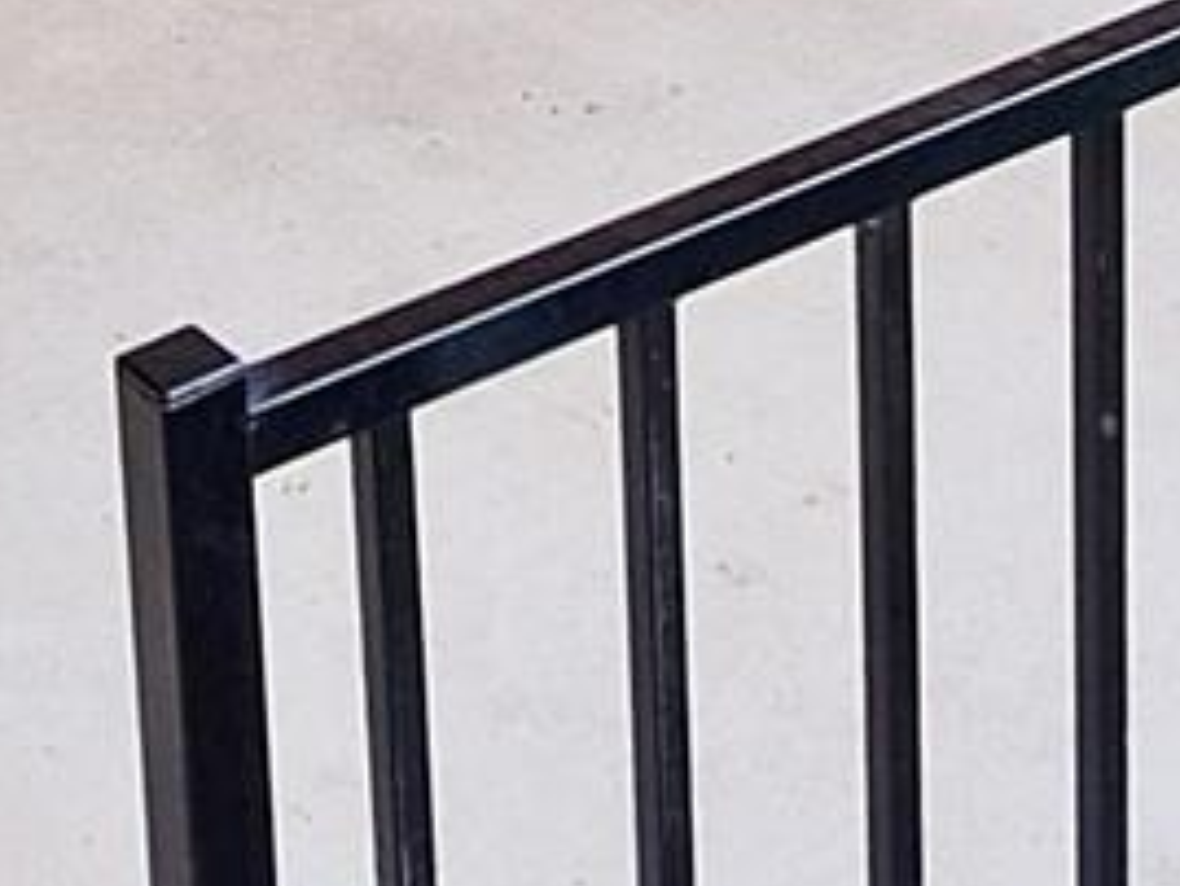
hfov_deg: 19.8
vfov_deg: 13.4
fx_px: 3376
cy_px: -728
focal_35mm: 99
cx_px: 522
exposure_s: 1/120
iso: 80
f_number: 2.2
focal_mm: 1.74
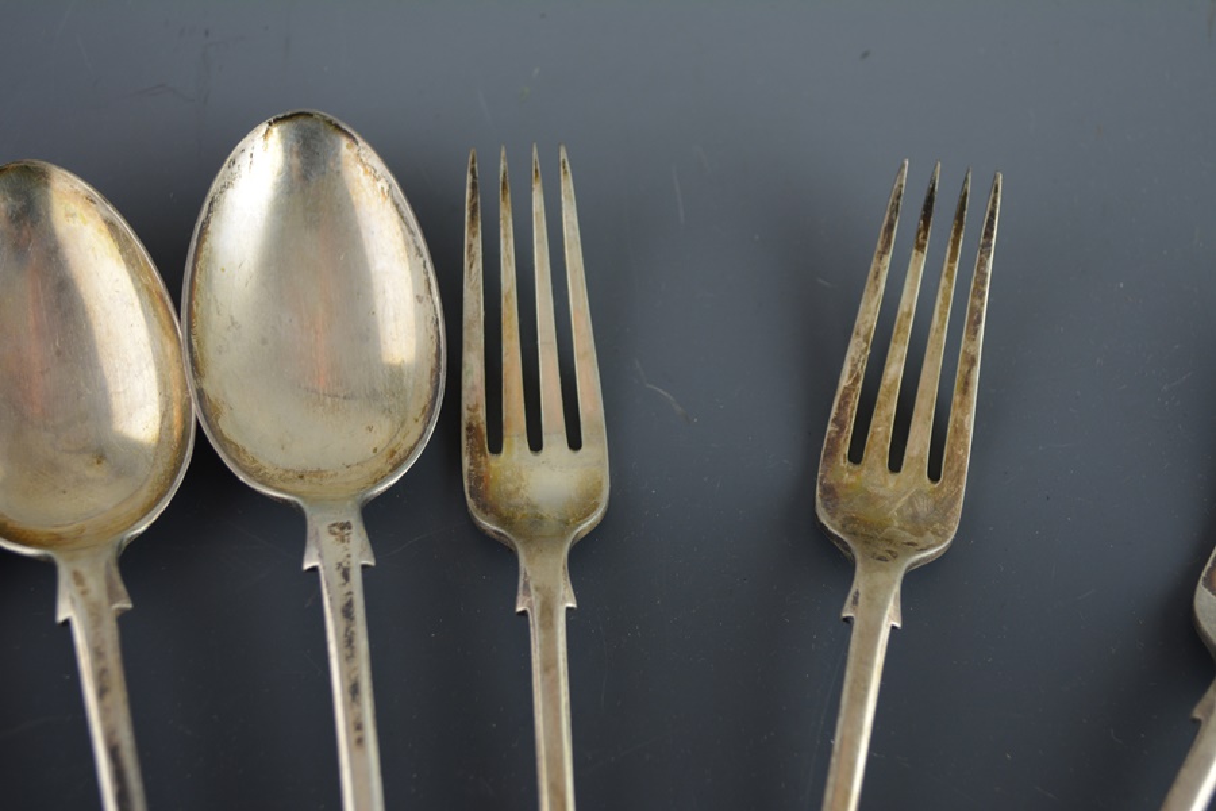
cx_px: 608
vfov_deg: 25.8
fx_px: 1773
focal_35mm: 52
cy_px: 406
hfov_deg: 37.9
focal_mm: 35
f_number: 5.3
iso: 400
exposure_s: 1/125
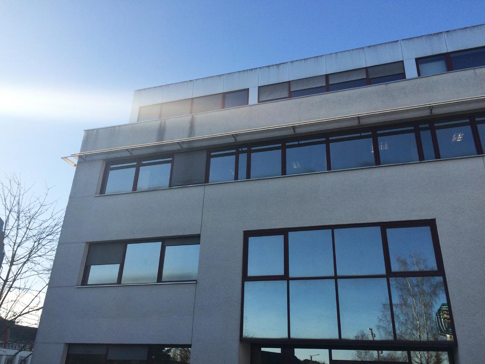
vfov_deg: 48.2
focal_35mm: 29
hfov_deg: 61.7
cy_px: 182
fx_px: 406
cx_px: 242
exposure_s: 1/1709
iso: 32
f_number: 2.2
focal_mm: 4.15
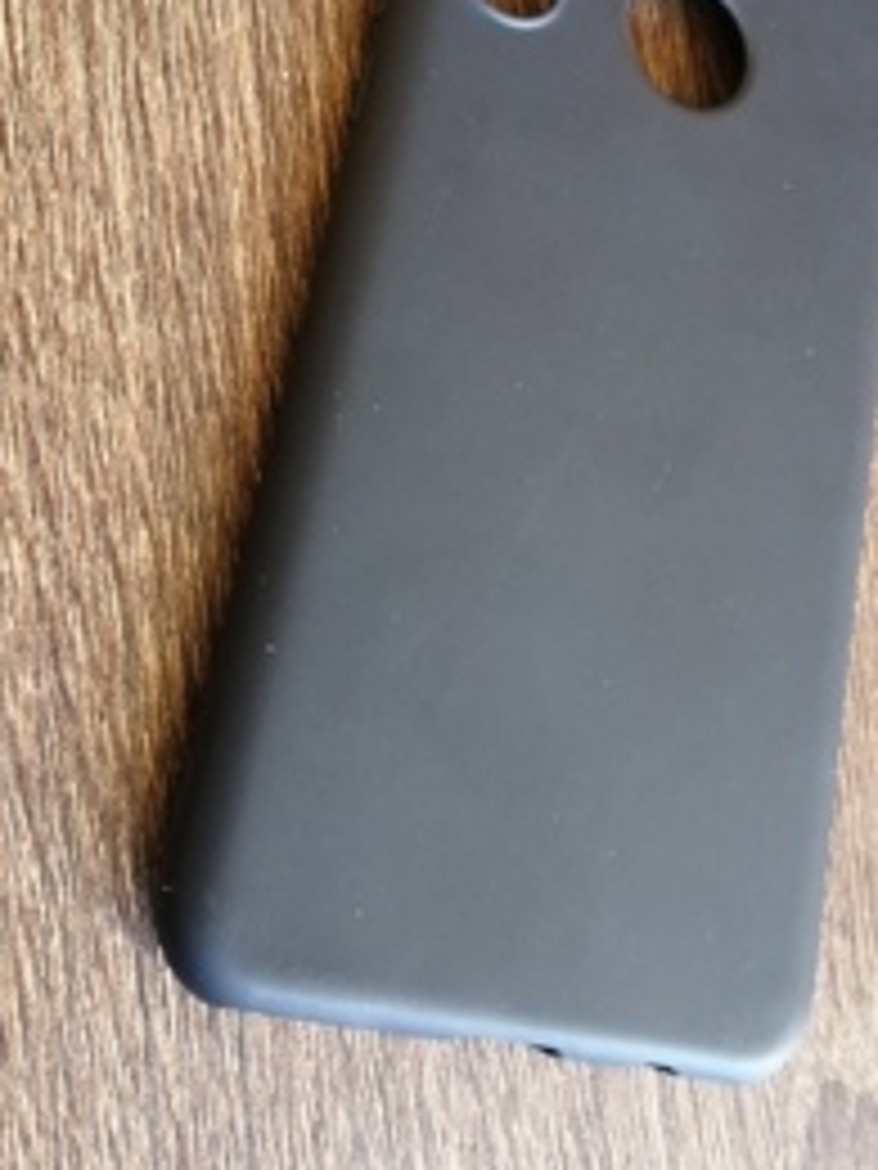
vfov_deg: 46.5
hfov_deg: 35.6
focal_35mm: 40
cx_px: 594
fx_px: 1353
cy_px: 454
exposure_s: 1/14.3
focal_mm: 3.6
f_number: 1.8
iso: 800
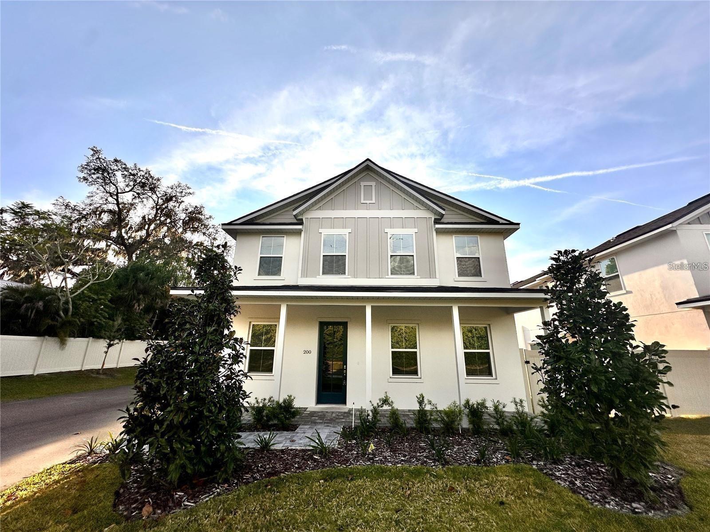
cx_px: 355
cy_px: 266
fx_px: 287
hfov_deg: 102.1
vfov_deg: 85.7
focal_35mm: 14
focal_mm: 2.22
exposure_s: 1/3125
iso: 50
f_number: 2.2
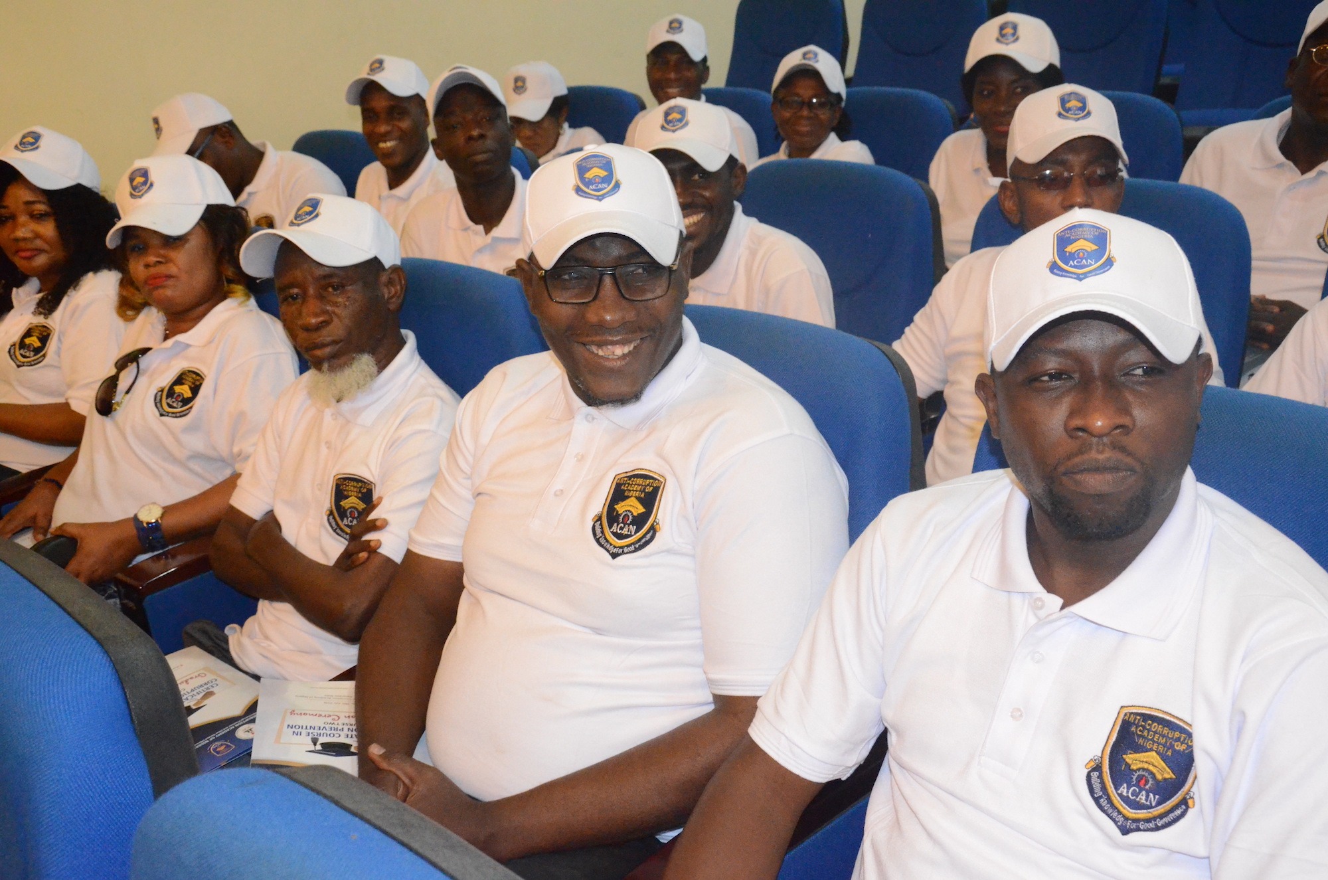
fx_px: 1381
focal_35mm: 38
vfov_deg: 35.3
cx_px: 664
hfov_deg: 51.4
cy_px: 440
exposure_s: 1/60
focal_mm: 25
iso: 6400
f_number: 7.1
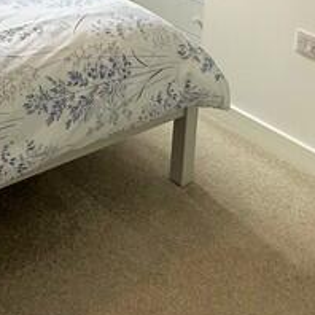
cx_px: 35
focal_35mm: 64
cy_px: -121
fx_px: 659
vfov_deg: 23.1
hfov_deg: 26.1
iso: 40
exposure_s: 1/141
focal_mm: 2.22
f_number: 2.2
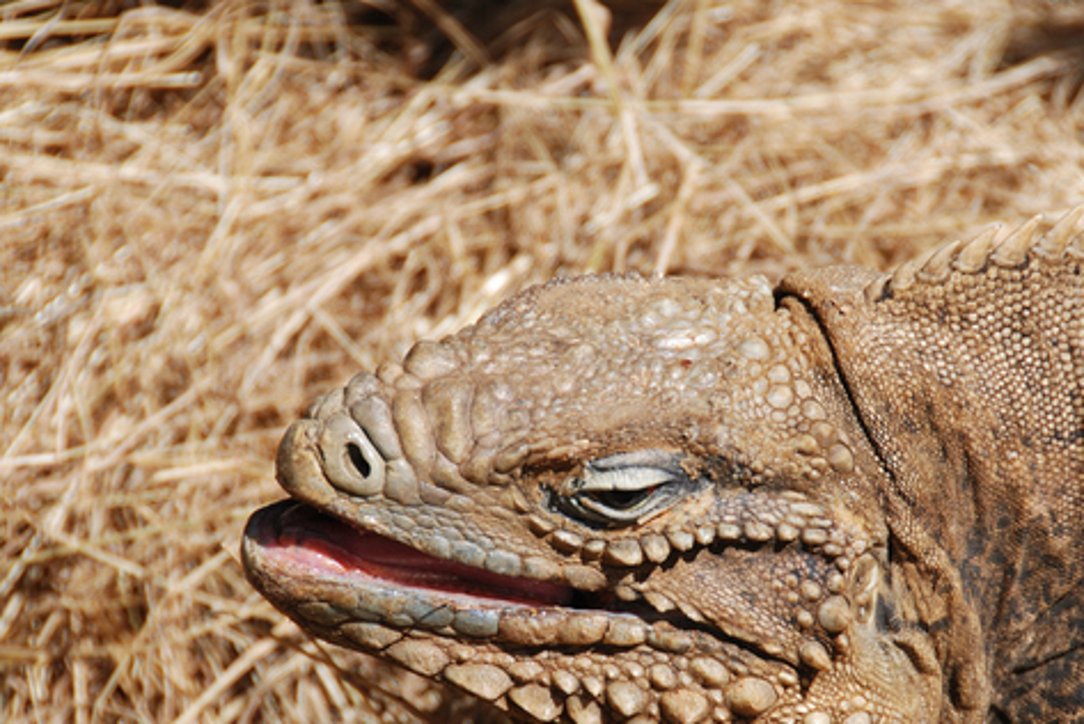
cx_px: 635
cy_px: 470
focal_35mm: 444
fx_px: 13377
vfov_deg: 3.1
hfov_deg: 4.6
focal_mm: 200
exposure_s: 1/400
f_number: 5.6
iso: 100
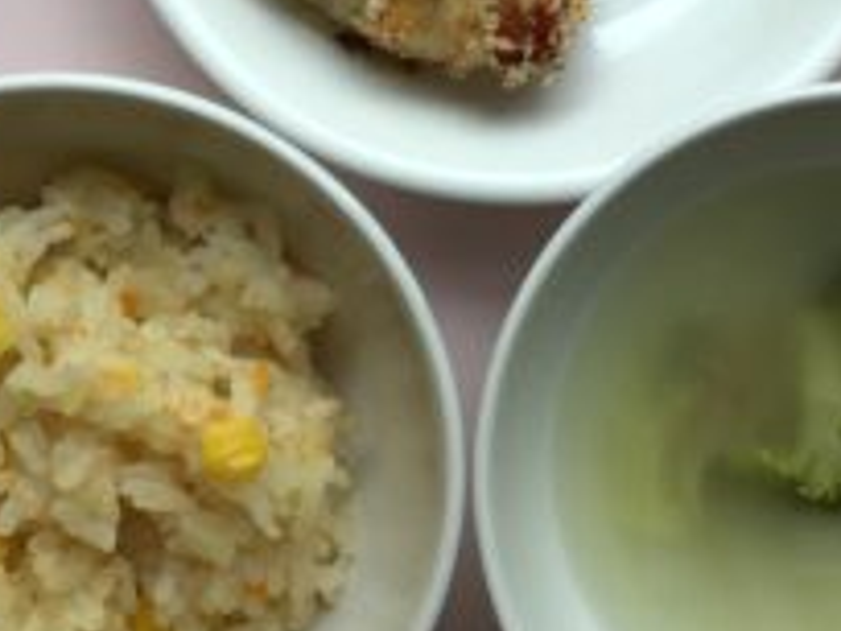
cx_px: 507
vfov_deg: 19.2
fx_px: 1846
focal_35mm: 76
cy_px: 134
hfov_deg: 25.6
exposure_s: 1/120
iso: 25
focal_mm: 3.3
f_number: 2.4
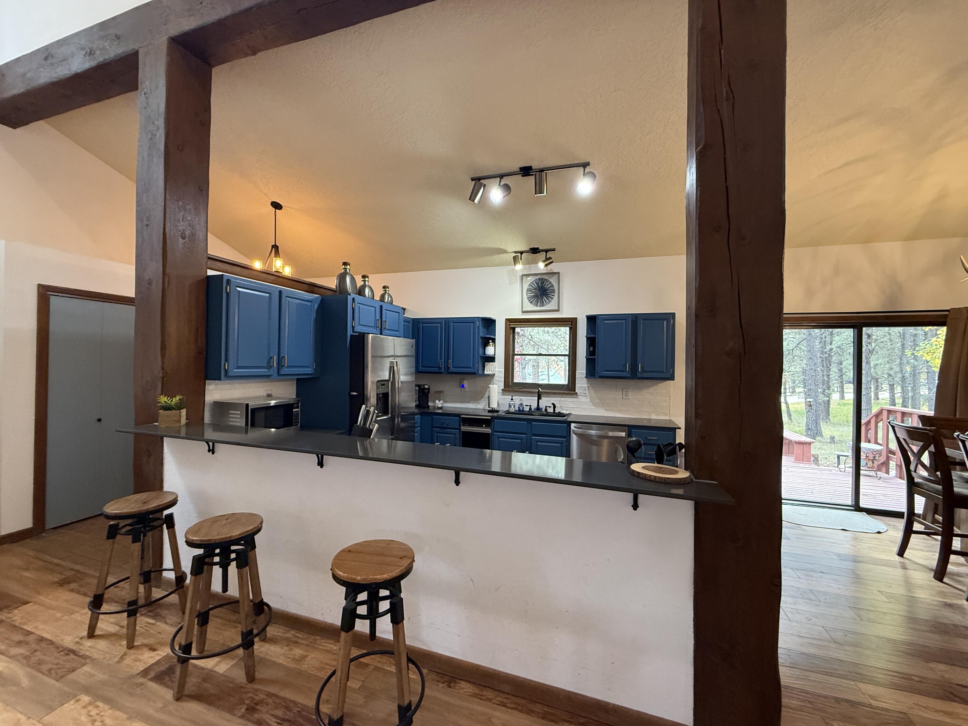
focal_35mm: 14
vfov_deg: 85.7
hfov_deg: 102.1
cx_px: 484
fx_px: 391
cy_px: 363
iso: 320
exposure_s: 1/60
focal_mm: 2.22
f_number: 2.2
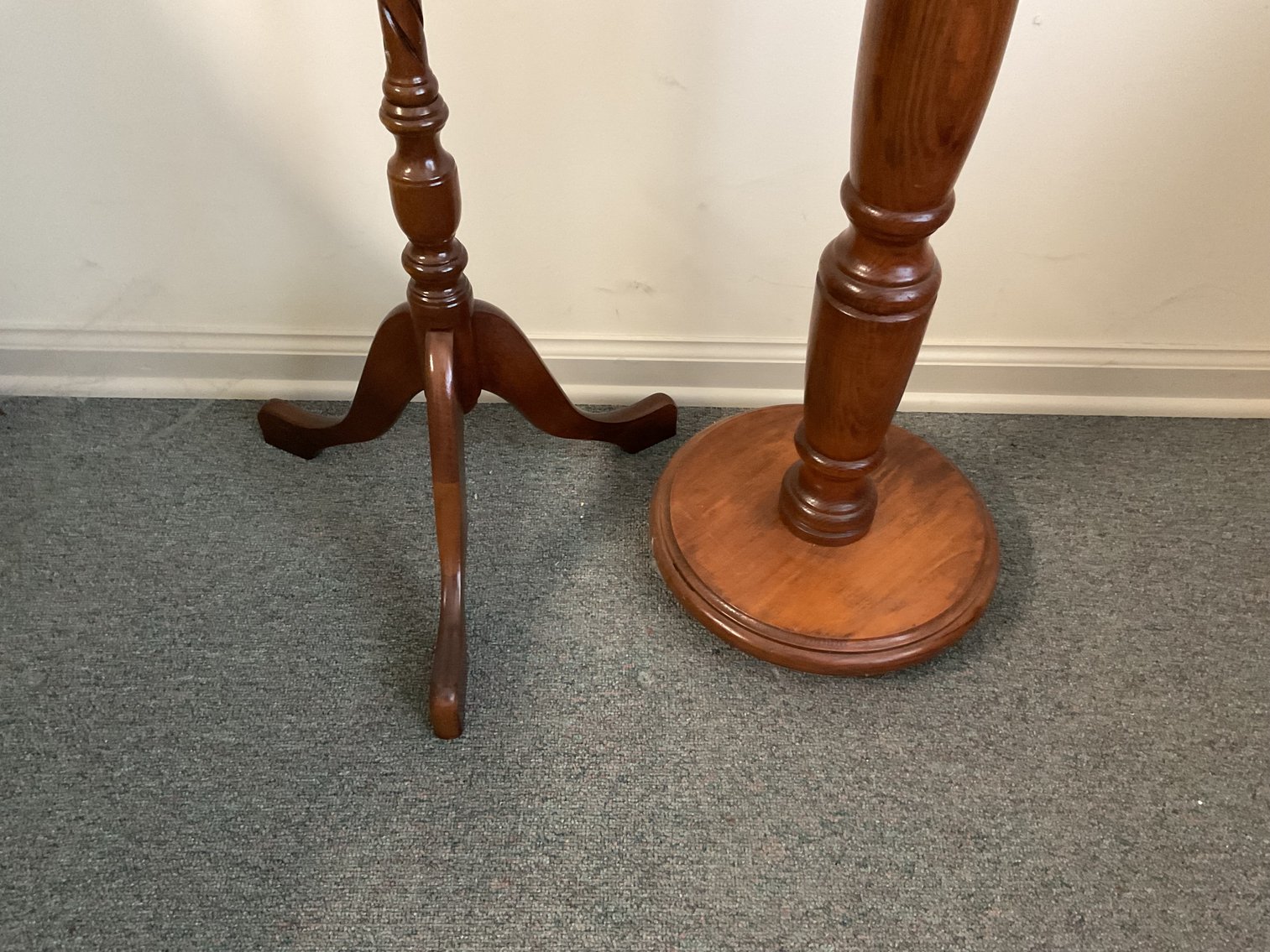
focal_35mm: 29
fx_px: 1064
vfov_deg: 48.2
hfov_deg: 61.7
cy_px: 476
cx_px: 635
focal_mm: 3
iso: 320
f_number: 1.8
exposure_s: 1/40
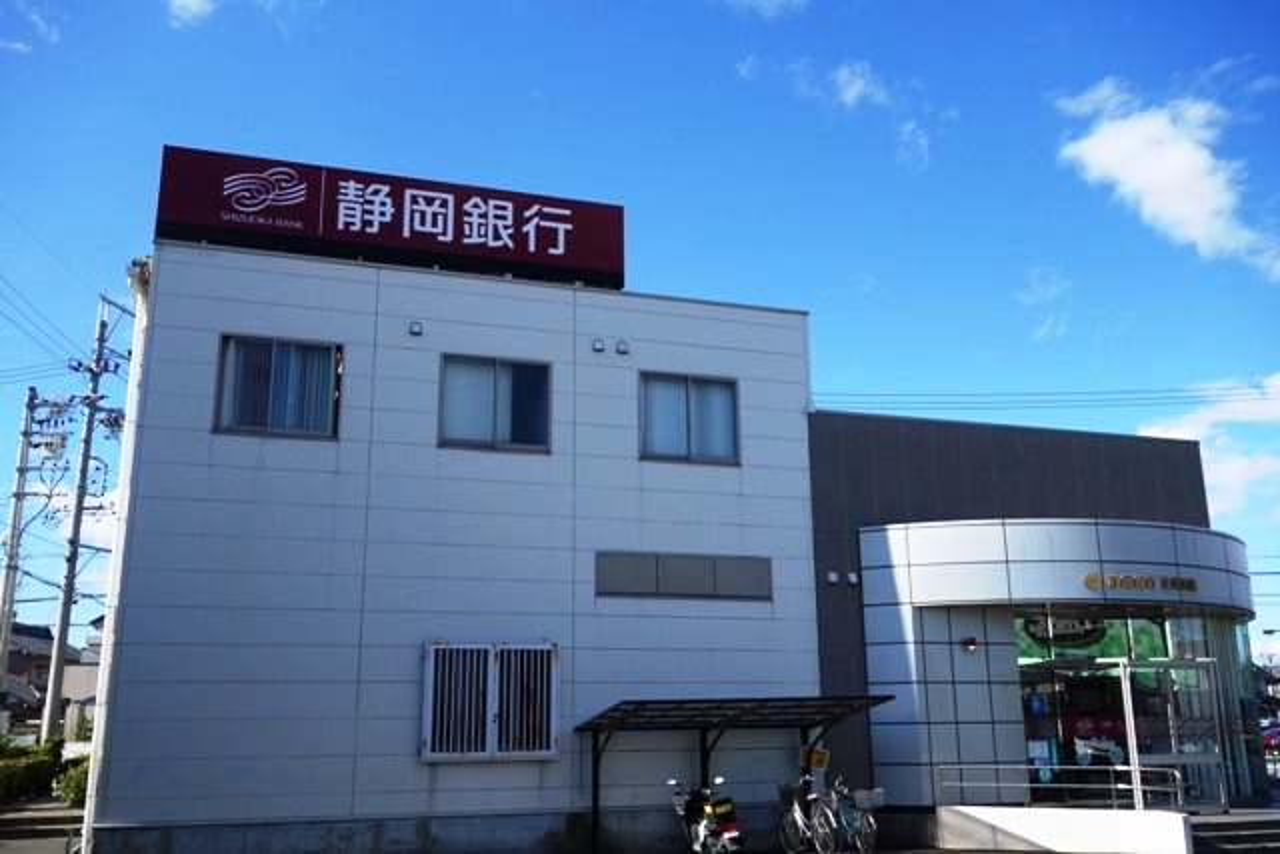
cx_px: 640
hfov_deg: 58.7
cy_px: 427
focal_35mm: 32
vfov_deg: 41.1
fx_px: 1138
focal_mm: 11.89
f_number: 5.6
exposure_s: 1/500
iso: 125
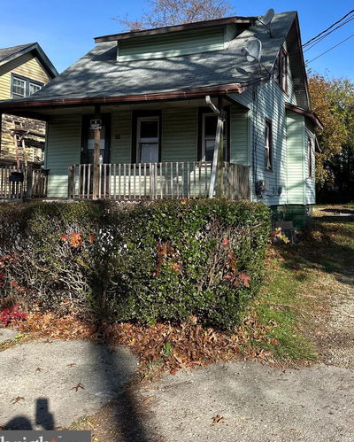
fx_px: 419
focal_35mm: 32
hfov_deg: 45.5
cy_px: 160
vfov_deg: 54.9
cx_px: 219
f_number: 1.78
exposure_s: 1/2660
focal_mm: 6.86
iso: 80
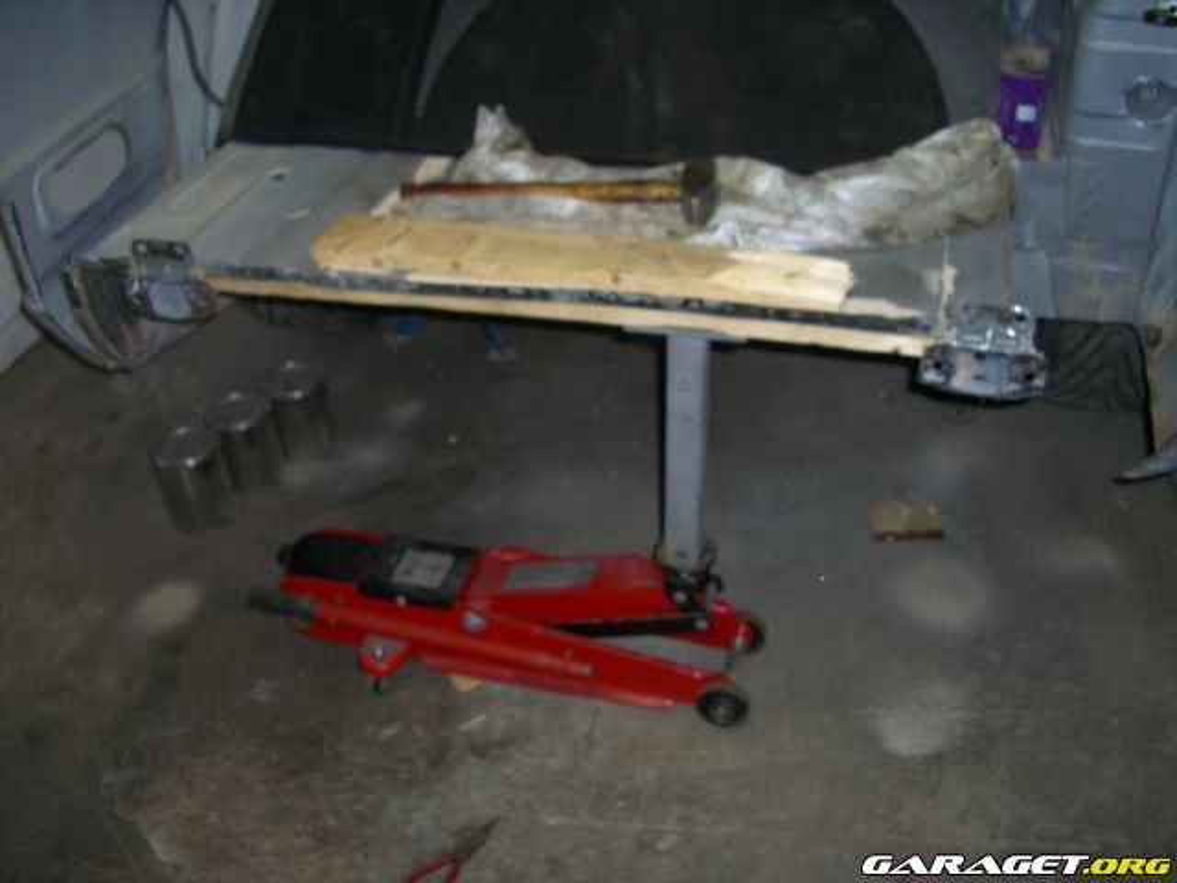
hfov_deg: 49.0
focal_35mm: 38
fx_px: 1292
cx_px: 588
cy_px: 442
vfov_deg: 37.7
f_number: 2.8
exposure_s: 1/60
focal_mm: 7.9
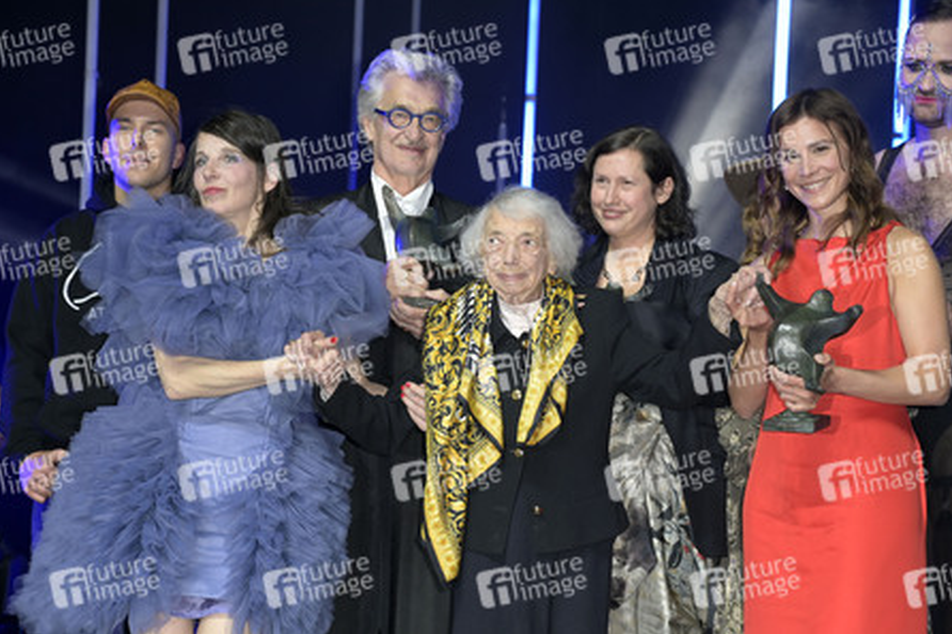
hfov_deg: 21.9
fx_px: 2458
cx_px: 475
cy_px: 316
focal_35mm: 93
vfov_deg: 14.7
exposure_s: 1/80
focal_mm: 92
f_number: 5.6
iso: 800
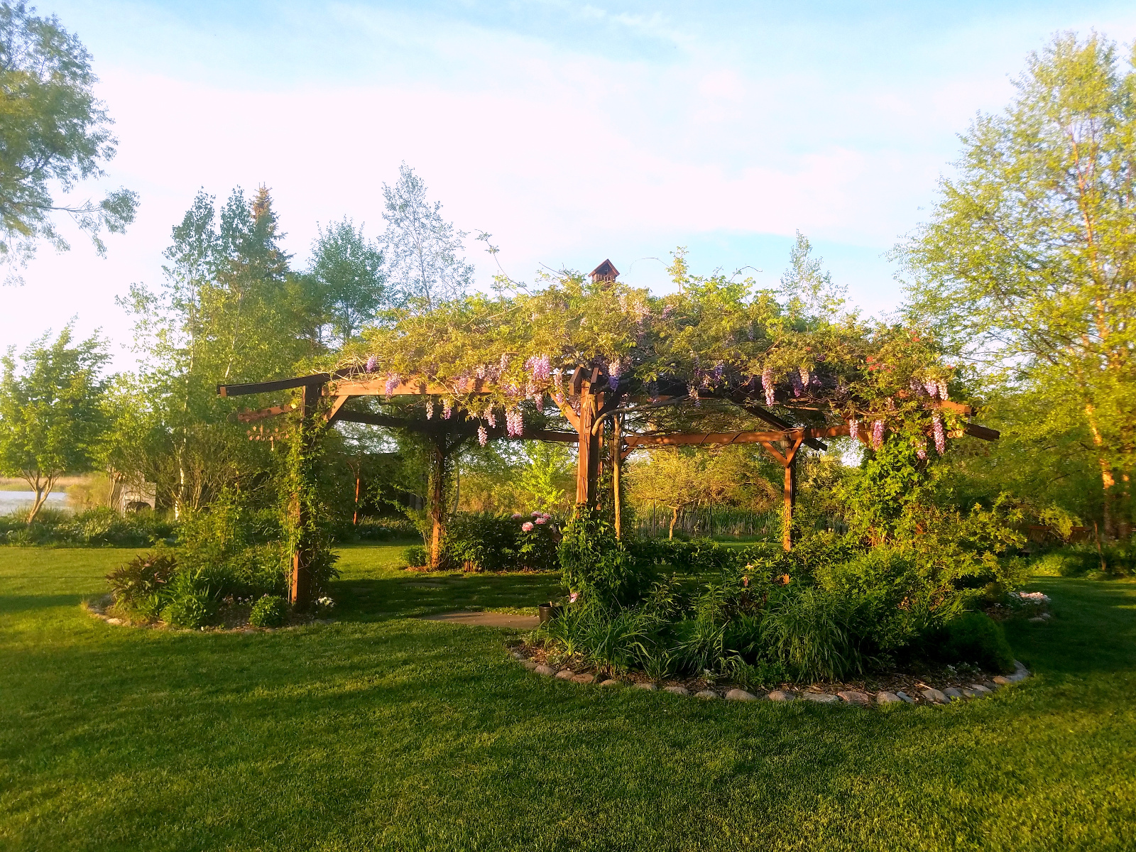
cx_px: 568
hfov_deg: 67.3
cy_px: 426
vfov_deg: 53.1
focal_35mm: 26
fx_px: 853
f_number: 1.7
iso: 50
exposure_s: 1/790
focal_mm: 4.2
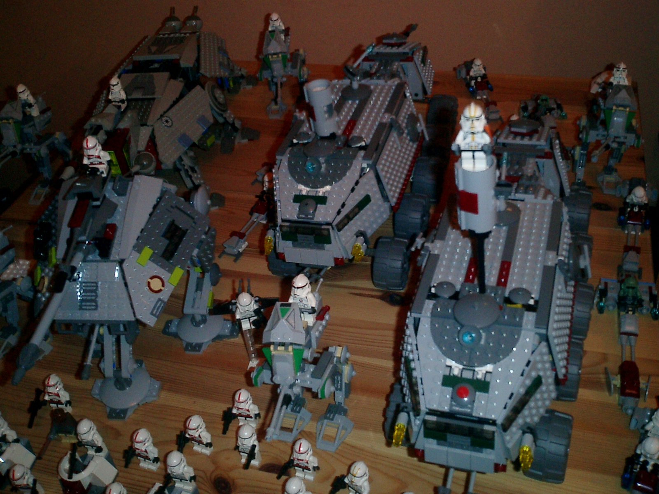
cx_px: 330
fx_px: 685
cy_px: 247
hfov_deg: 51.4
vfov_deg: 39.7
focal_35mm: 36
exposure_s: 1/30
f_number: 3.2
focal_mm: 7.5
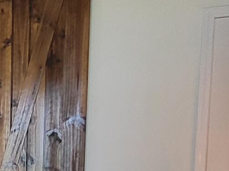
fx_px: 516
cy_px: 203
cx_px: -186
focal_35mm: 78
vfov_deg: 18.0
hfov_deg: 19.0
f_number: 2.2
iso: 250
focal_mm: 1.74
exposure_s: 1/60
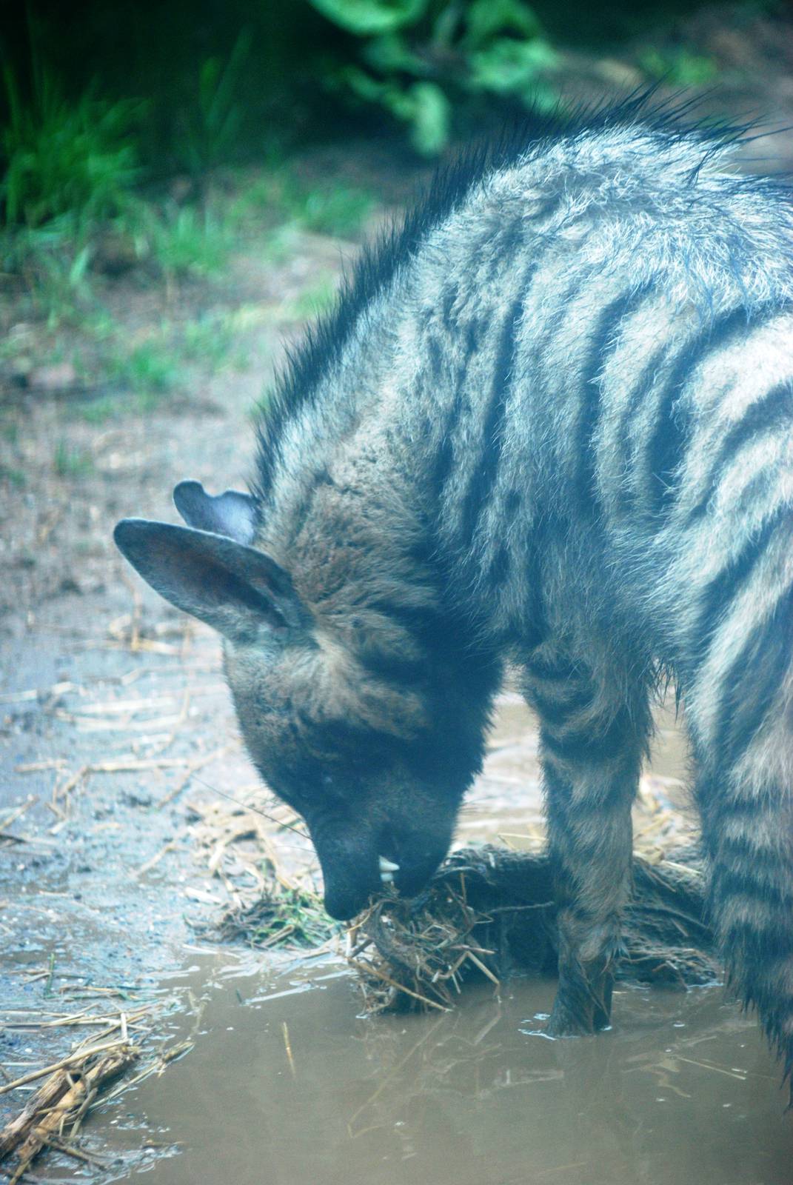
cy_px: 592
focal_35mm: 225
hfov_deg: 6.1
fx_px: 7413
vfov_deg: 9.1
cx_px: 396
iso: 400
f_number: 4.5
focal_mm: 150
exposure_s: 1/80
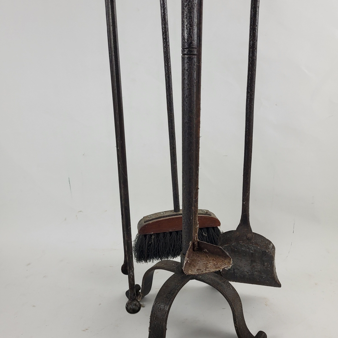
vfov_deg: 52.4
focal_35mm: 31
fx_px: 342
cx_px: 171
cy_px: 192
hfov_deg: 52.5
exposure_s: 1/100
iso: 250
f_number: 1.8
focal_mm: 5.4
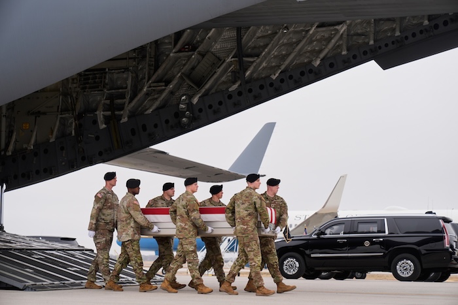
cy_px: 152
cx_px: 229
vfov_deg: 19.5
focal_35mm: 70
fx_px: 891
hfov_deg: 28.8
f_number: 3.5
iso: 320
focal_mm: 70
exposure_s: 1/1250
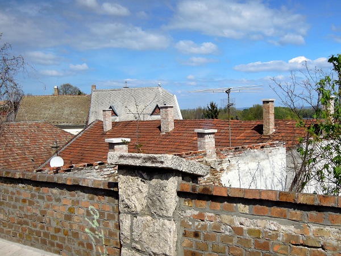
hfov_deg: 46.8
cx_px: 170
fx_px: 394
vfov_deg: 36.0
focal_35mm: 40
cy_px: 128
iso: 160
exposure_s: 1/1600
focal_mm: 7.2
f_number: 5.8
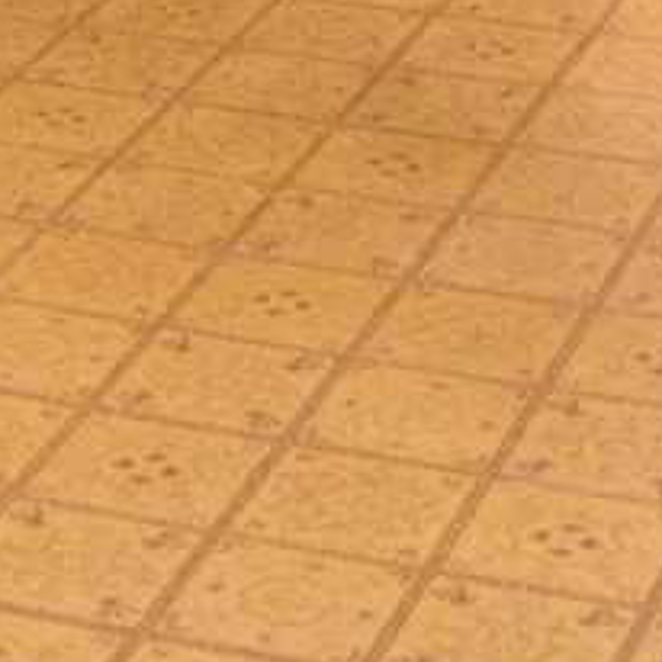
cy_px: -852
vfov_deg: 8.9
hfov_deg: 9.5
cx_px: -117
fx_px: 3916
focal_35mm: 181
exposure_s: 1/60
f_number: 3.5
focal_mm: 18
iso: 800
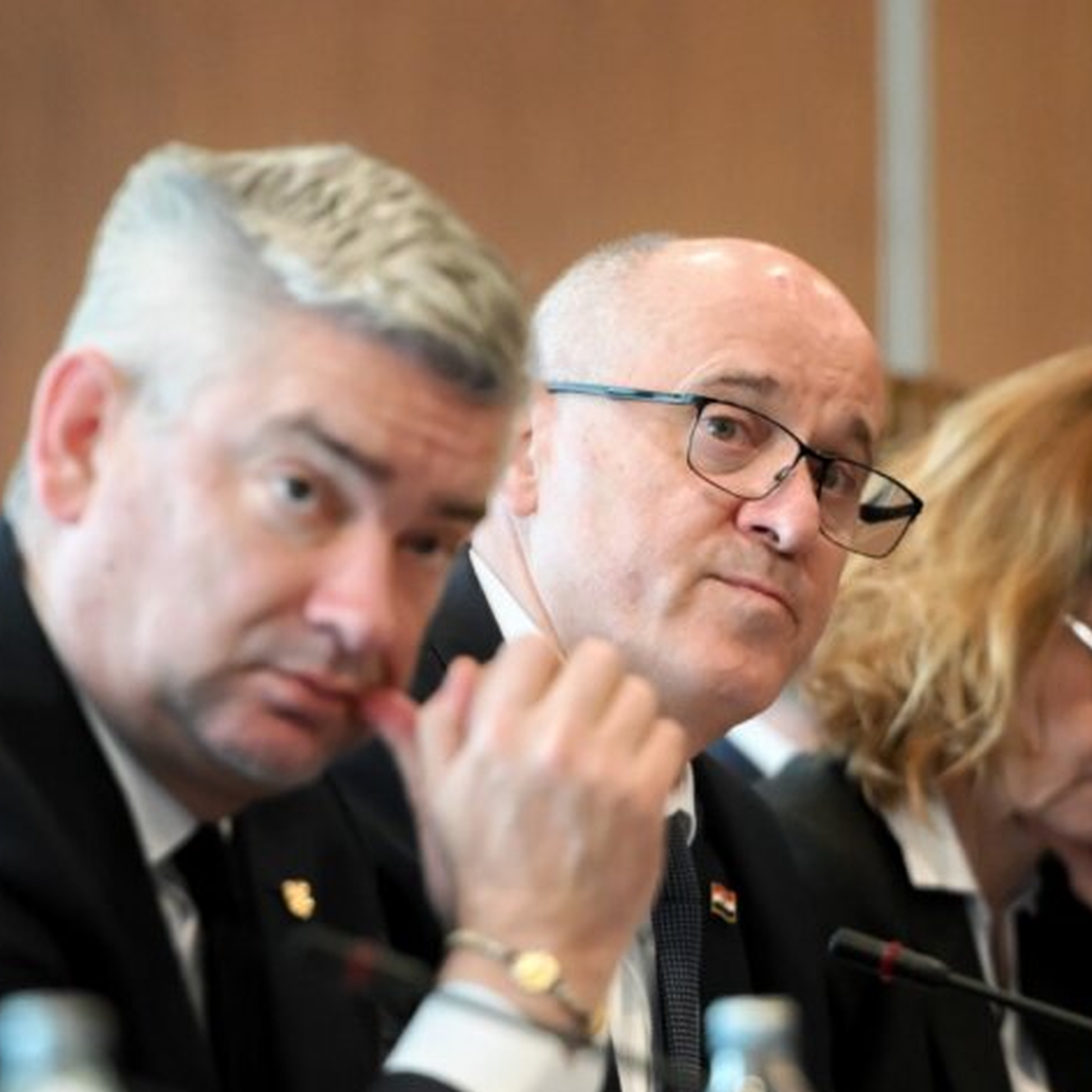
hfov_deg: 3.2
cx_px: 632
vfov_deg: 3.2
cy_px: 788
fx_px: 19737
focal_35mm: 553
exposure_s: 1/160
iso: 4000
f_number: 2.8
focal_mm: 200
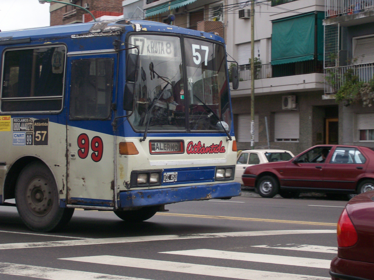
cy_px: 140
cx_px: 187
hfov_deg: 22.5
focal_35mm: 87
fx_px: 940
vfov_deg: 17.0
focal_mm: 14.3
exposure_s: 1/414
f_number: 4.3
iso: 80
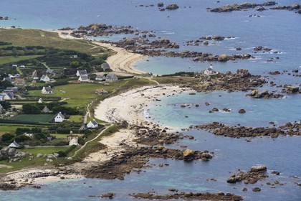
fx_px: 1254
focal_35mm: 150
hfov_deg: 13.7
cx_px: 150
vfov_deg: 9.1
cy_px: 100
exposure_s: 1/1000
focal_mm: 150
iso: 800
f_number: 9
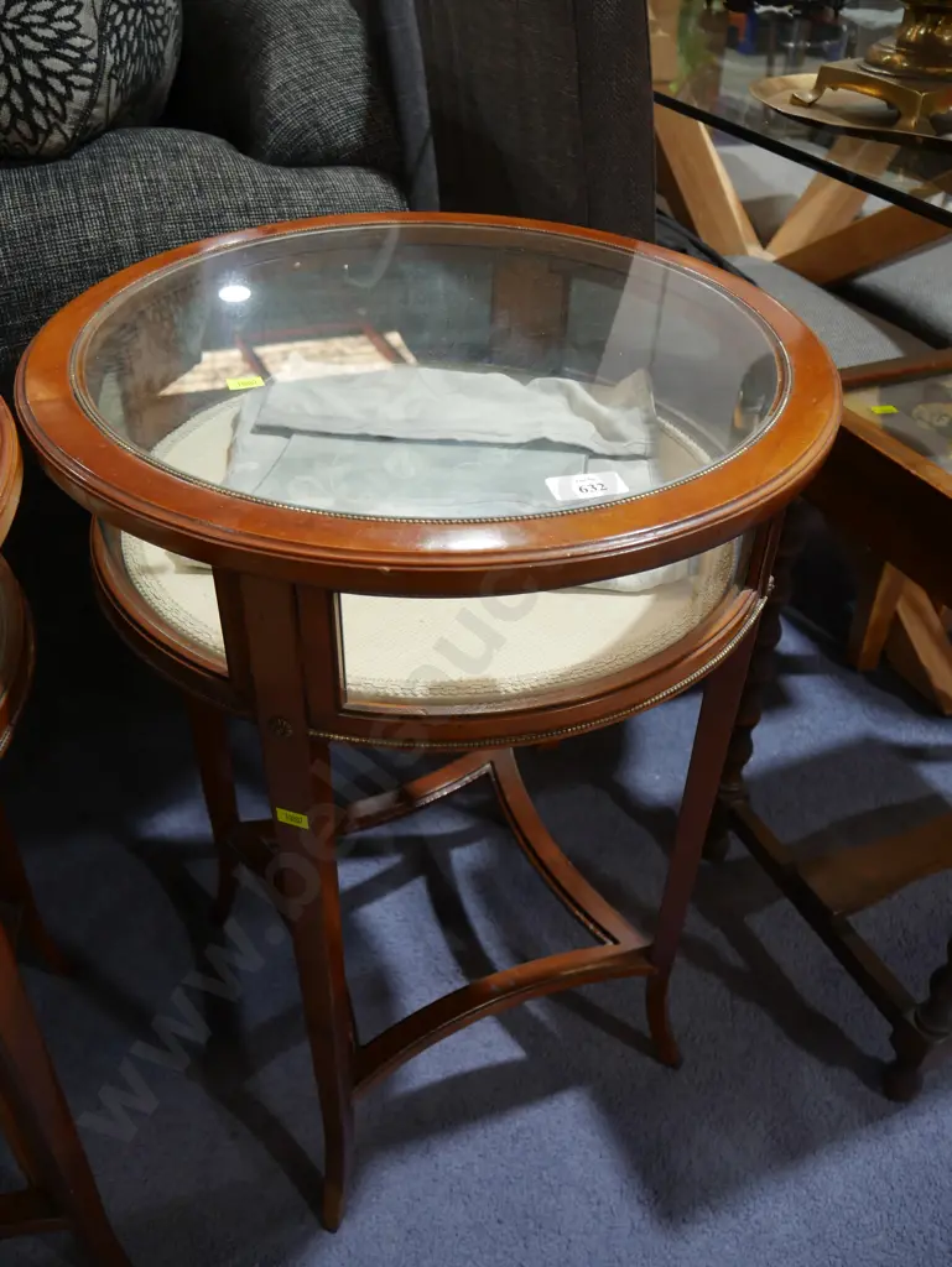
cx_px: 476
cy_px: 634
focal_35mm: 28
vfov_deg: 63.4
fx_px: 1026
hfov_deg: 49.8
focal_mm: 14
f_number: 3.5
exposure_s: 1/60
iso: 400
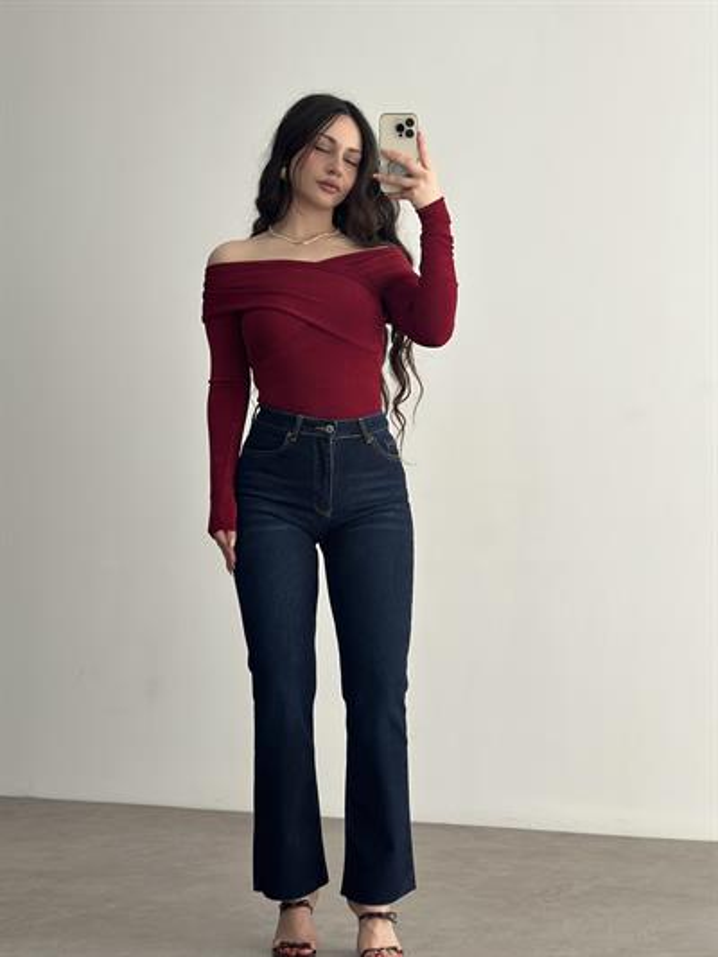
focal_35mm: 48
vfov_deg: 39.6
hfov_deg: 30.3
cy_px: 478
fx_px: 1327
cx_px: 359
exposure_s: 1/608
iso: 80
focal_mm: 6.86
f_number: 1.78
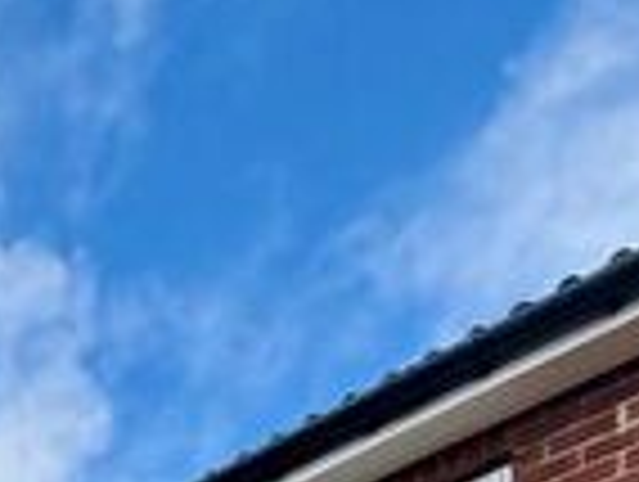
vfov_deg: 14.2
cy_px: 1164
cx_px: -256
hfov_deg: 23.7
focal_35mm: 69
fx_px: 1276
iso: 50
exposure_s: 1/1497
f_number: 2.2
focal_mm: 2.22
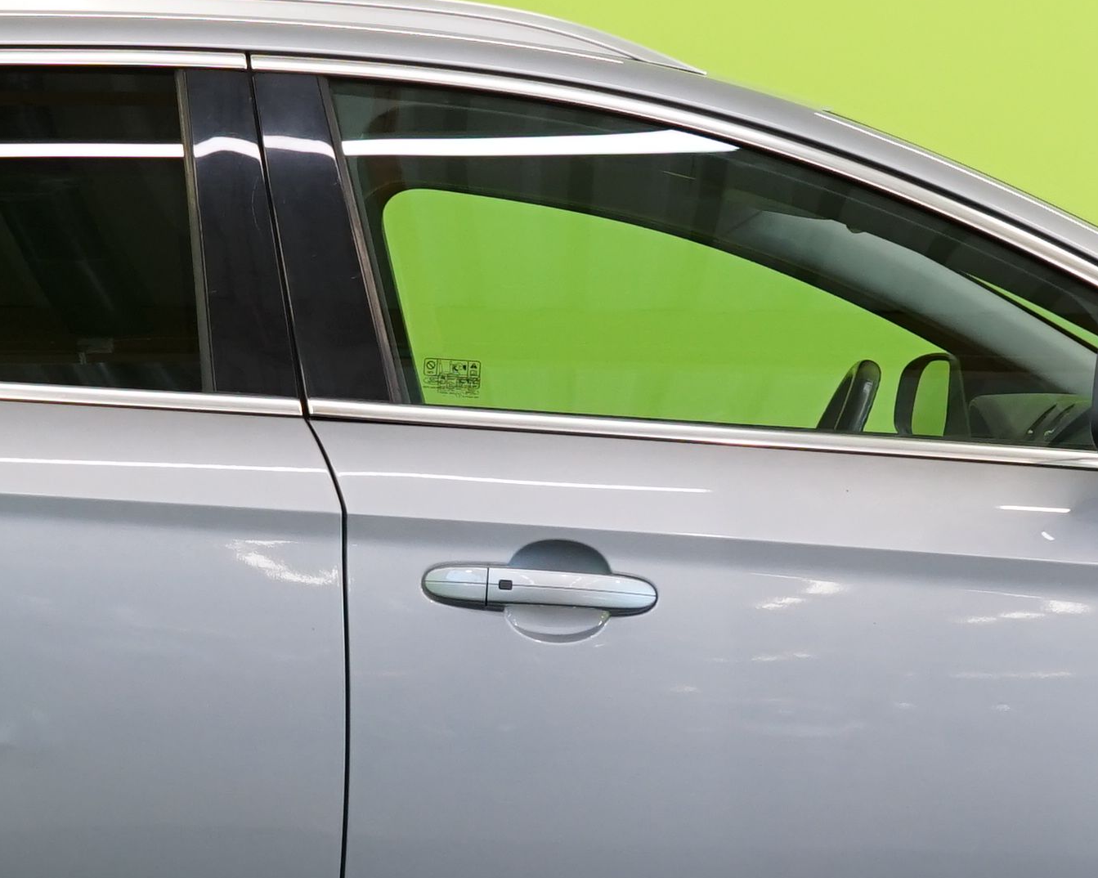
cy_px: 583
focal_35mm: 130
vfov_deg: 11.9
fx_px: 4224
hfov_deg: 14.8
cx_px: 448
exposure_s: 1/30
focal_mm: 31
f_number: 6.3
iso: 500
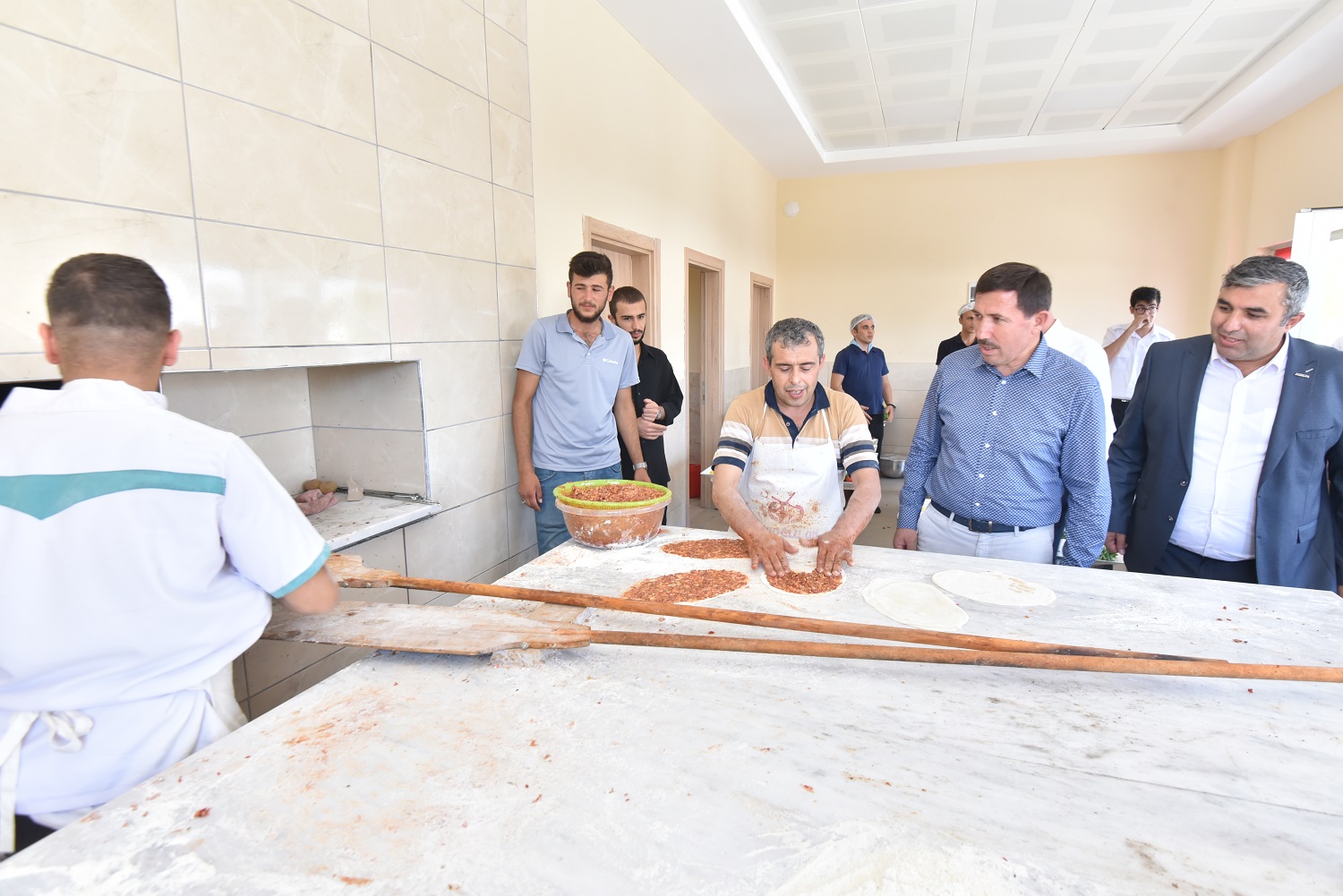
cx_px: 672
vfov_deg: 64.6
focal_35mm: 19
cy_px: 448
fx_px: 709
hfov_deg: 86.9
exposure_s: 1/80
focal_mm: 19
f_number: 6.3
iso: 1000
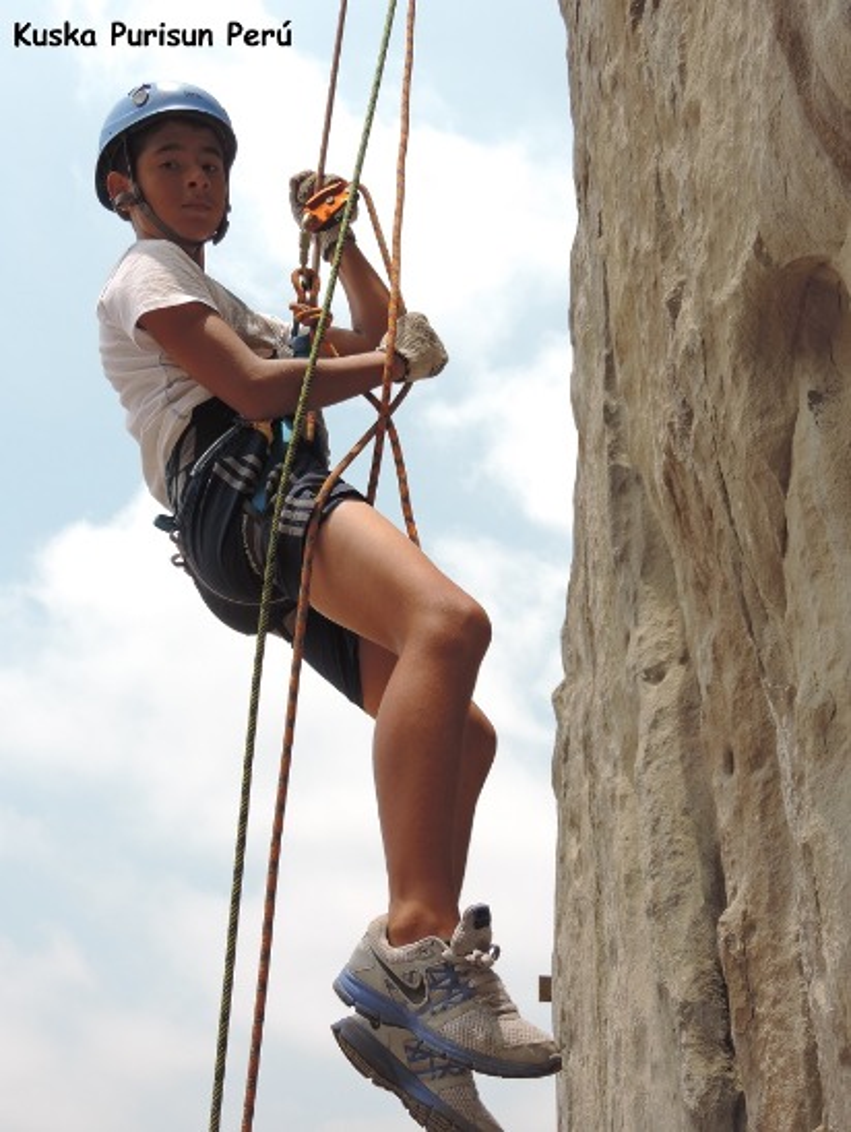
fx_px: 1636
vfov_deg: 38.2
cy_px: 566
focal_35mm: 50
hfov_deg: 29.2
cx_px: 426
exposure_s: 1/1000
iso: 100
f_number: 3.6
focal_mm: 8.9
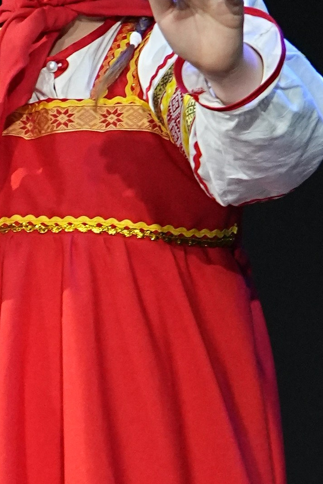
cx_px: -18
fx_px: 12681
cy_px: 433
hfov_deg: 1.5
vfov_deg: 2.2
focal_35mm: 942
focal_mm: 165
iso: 2500
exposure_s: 1/400
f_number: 2.8
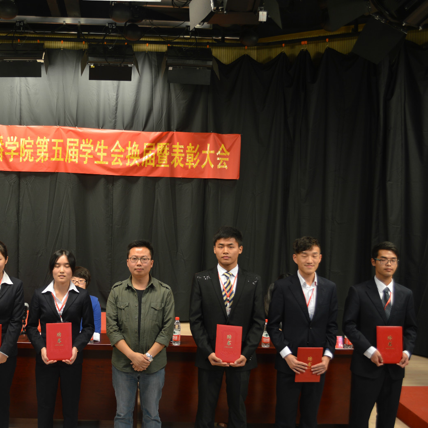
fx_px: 602
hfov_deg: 38.4
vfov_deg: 39.2
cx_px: 119
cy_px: 215
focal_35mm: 43
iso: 100
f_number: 4.5
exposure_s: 1/13
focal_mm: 22
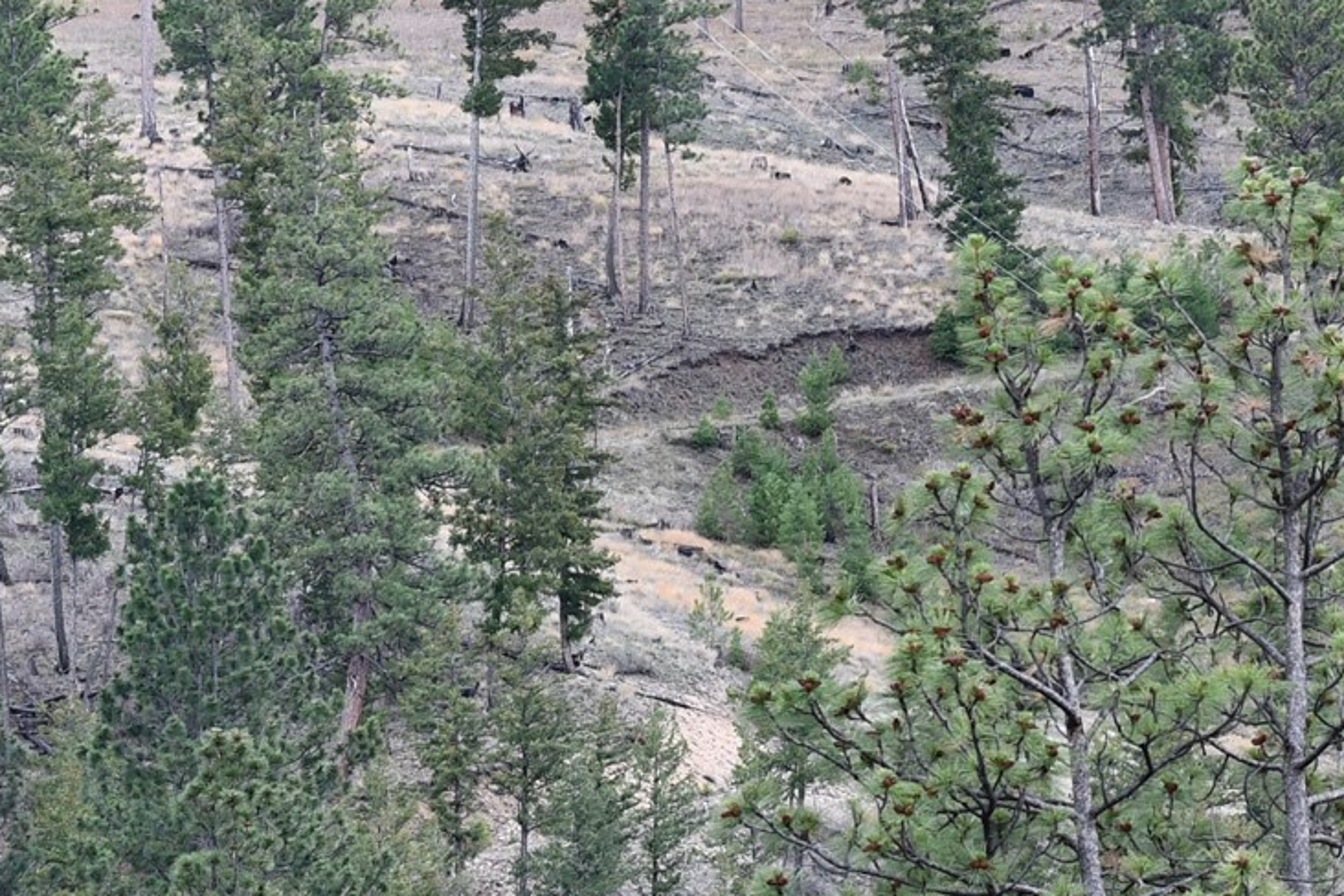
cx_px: 365
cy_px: 547
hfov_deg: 4.0
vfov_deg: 2.7
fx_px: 19262
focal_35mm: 516
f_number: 5.6
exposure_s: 1/250
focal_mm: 116
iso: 320
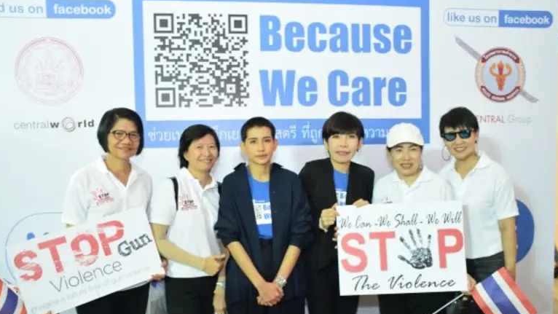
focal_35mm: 32
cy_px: 188
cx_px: 280
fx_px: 474
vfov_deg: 36.5
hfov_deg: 61.0
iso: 1000
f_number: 5
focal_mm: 20
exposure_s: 1/30
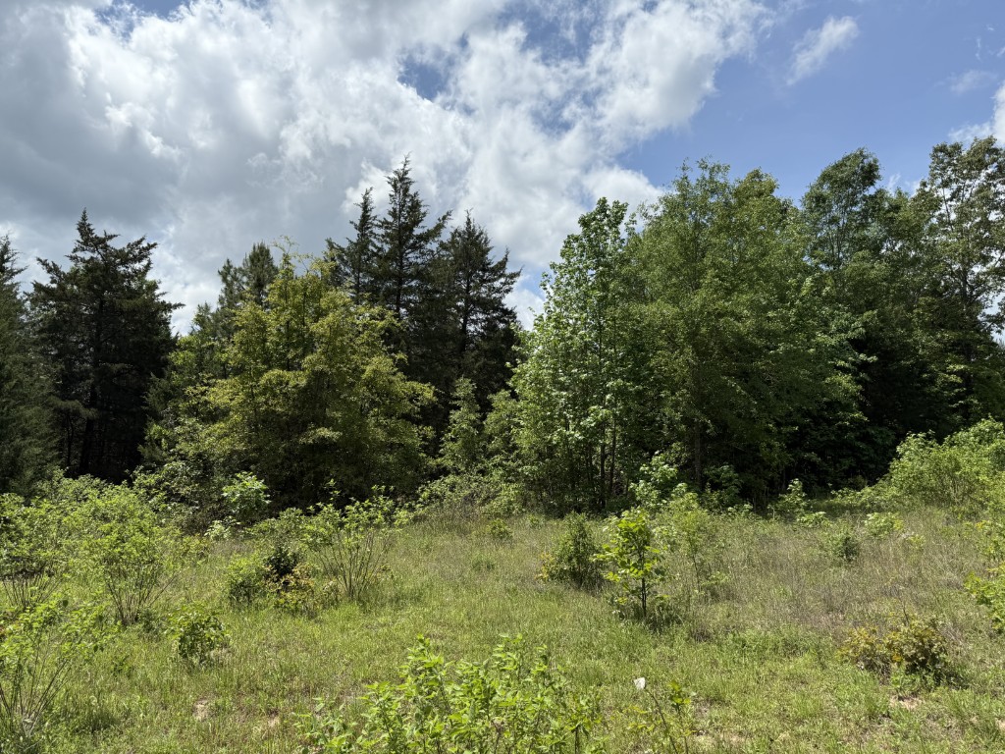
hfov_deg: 71.6
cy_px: 377
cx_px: 502
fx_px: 697
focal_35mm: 24
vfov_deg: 56.8
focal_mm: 6.76
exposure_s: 1/6711
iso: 80
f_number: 1.78
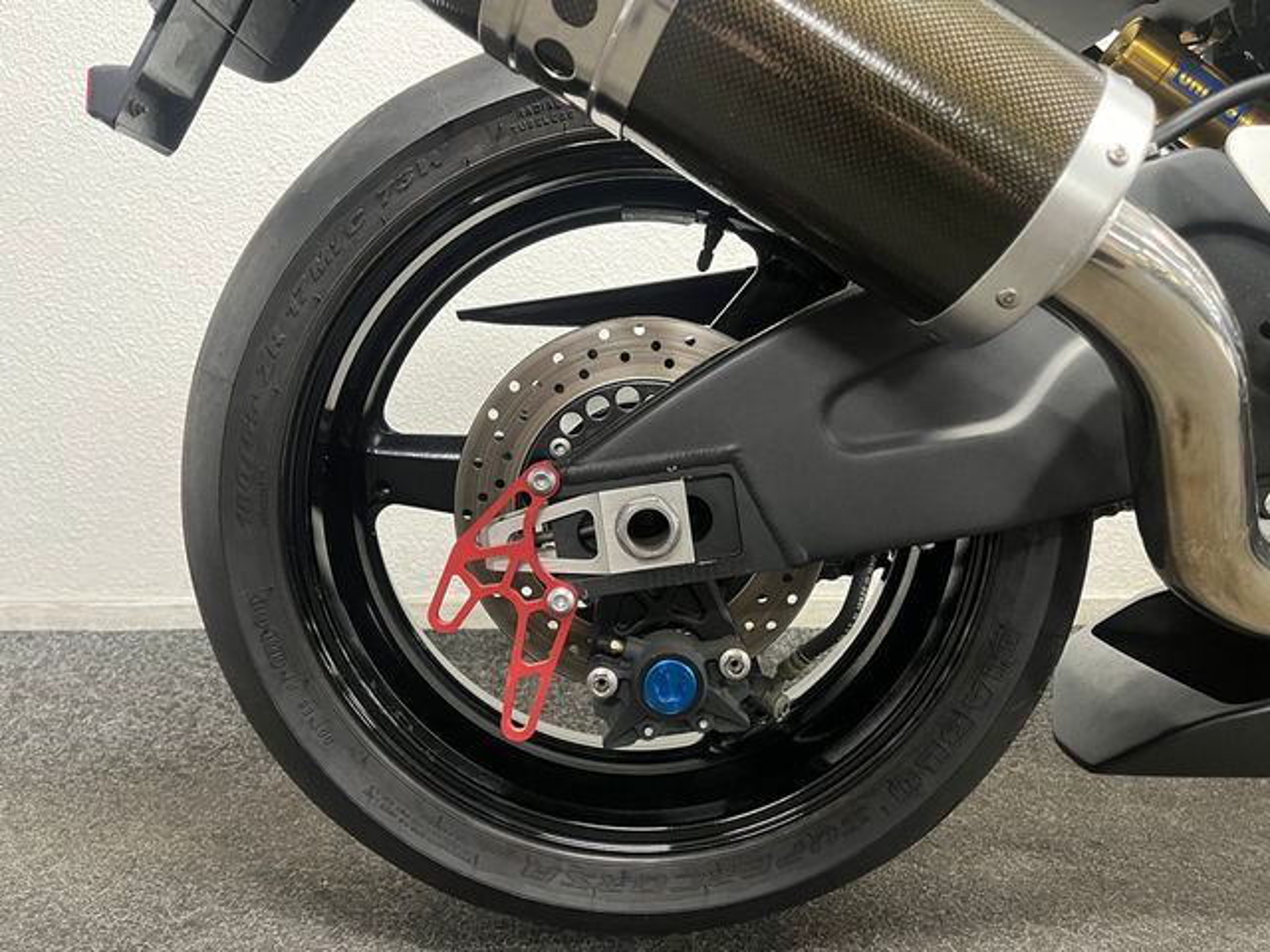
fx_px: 954
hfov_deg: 67.3
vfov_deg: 53.1
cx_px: 635
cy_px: 476
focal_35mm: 26
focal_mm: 5.1
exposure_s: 1/33
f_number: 1.6
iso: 500
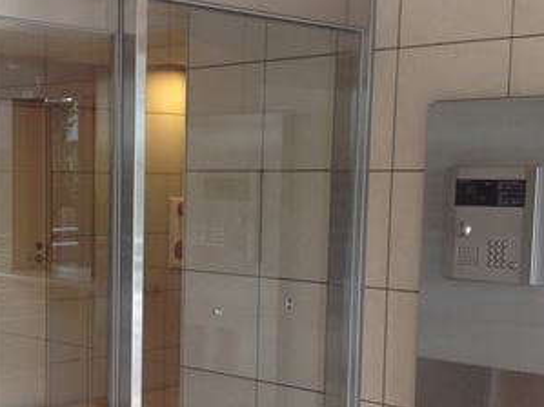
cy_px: 305
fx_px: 1178
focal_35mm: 75
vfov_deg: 19.5
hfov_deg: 25.7
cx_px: 136
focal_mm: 4.28
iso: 50
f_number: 2.4
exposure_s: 1/24
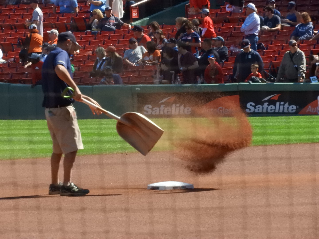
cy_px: 120
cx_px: 160
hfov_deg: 4.0
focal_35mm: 500
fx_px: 4608
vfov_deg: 3.0
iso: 1600
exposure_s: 1/2500
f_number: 8
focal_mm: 89.6
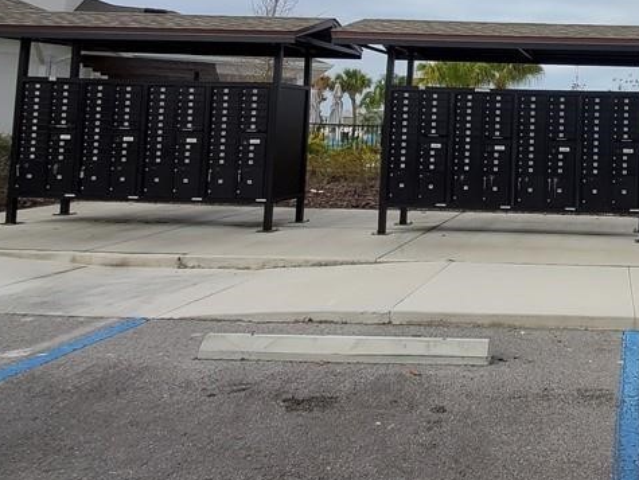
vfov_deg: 46.1
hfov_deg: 51.5
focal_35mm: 28
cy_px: 69
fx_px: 517
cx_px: 632
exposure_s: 1/728
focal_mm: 1.8
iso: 50
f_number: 2.2
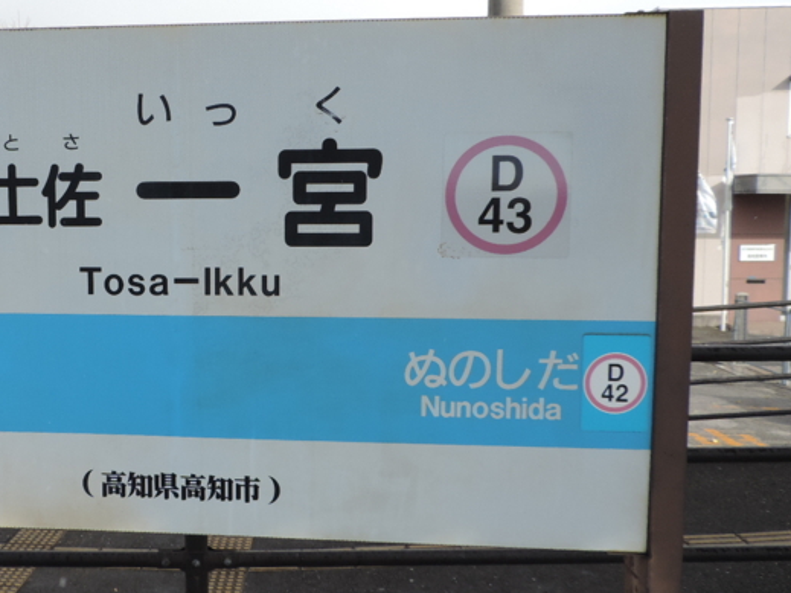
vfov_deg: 38.6
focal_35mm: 37
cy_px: 276
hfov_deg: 48.5
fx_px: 845
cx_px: 210
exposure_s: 1/640
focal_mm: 4.3
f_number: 3
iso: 80
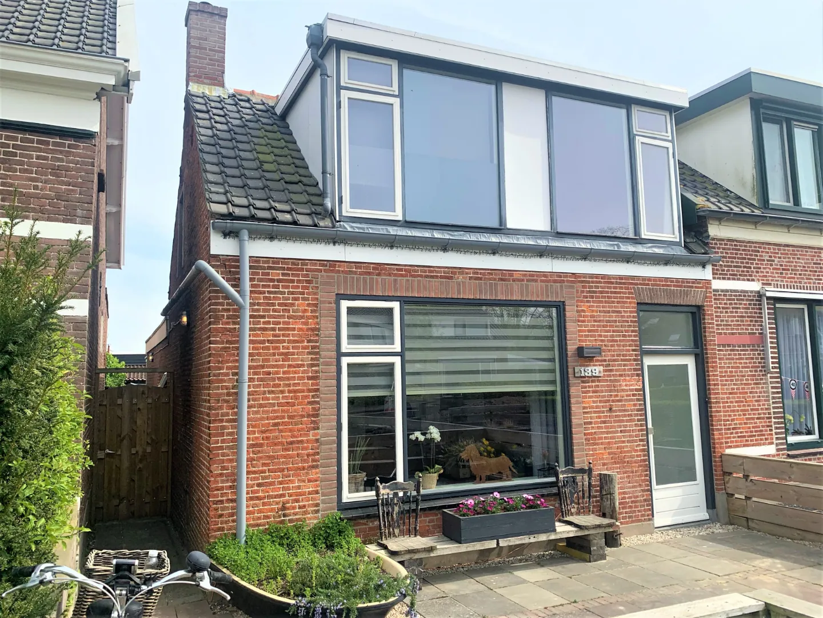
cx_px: 412
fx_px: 618
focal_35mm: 26
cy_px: 309
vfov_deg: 53.1
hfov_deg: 67.3
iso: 25
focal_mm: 4.25
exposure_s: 1/1779
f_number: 1.8
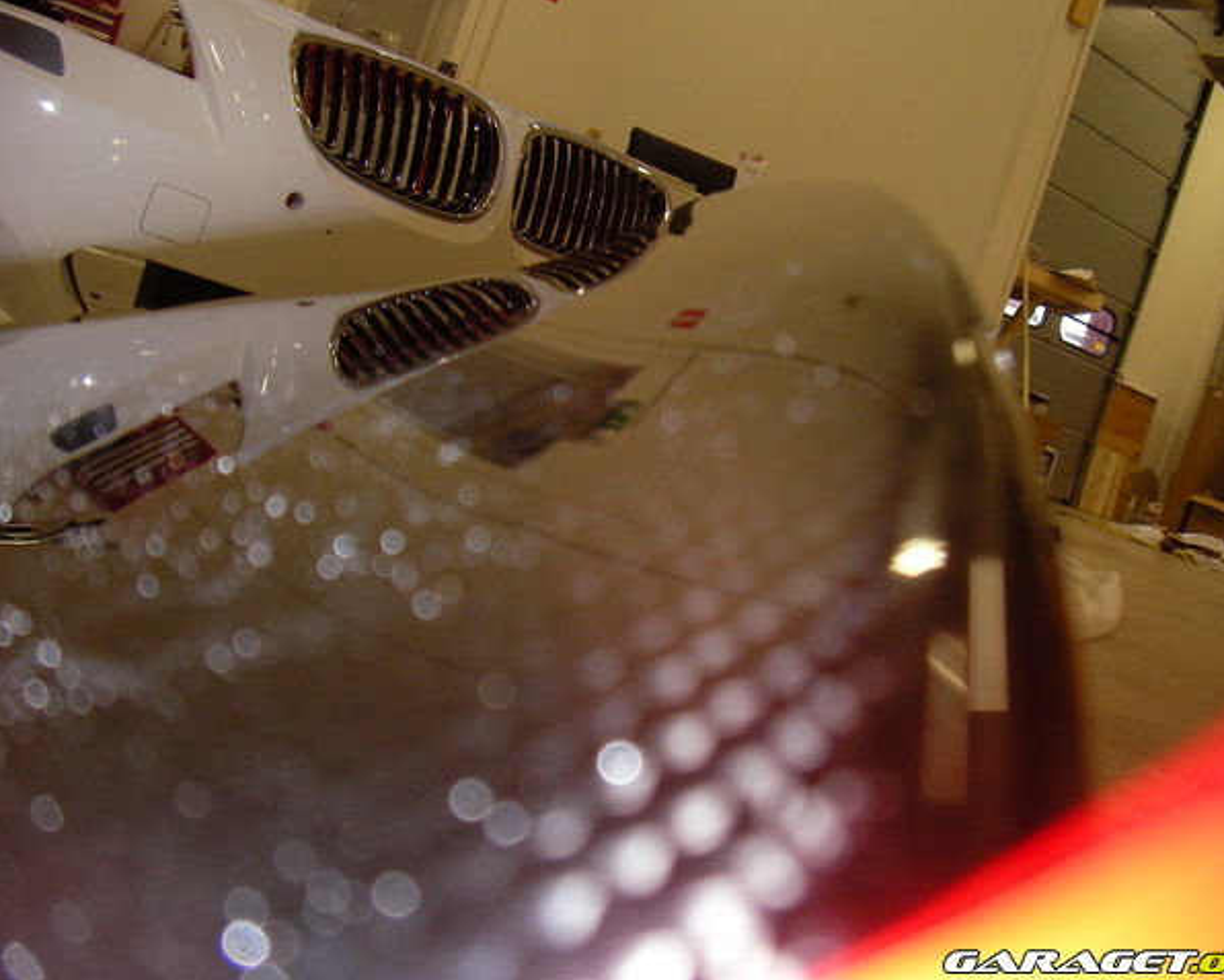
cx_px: 639
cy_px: 489
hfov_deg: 42.9
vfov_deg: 34.9
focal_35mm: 43
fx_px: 1558
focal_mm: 6.3
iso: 135
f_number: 3.5
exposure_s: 1/30
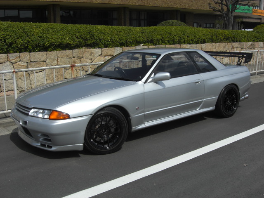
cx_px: 132
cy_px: 99
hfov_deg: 49.0
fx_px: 290
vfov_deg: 37.7
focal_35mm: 38
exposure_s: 1/320
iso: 80
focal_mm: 7.9
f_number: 8
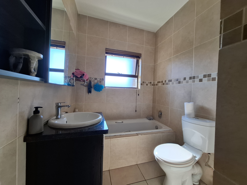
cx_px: 124
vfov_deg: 89.9
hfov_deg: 106.2
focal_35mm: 13
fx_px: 93
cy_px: 92
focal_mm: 1.74
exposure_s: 1/120
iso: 50
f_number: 2.2
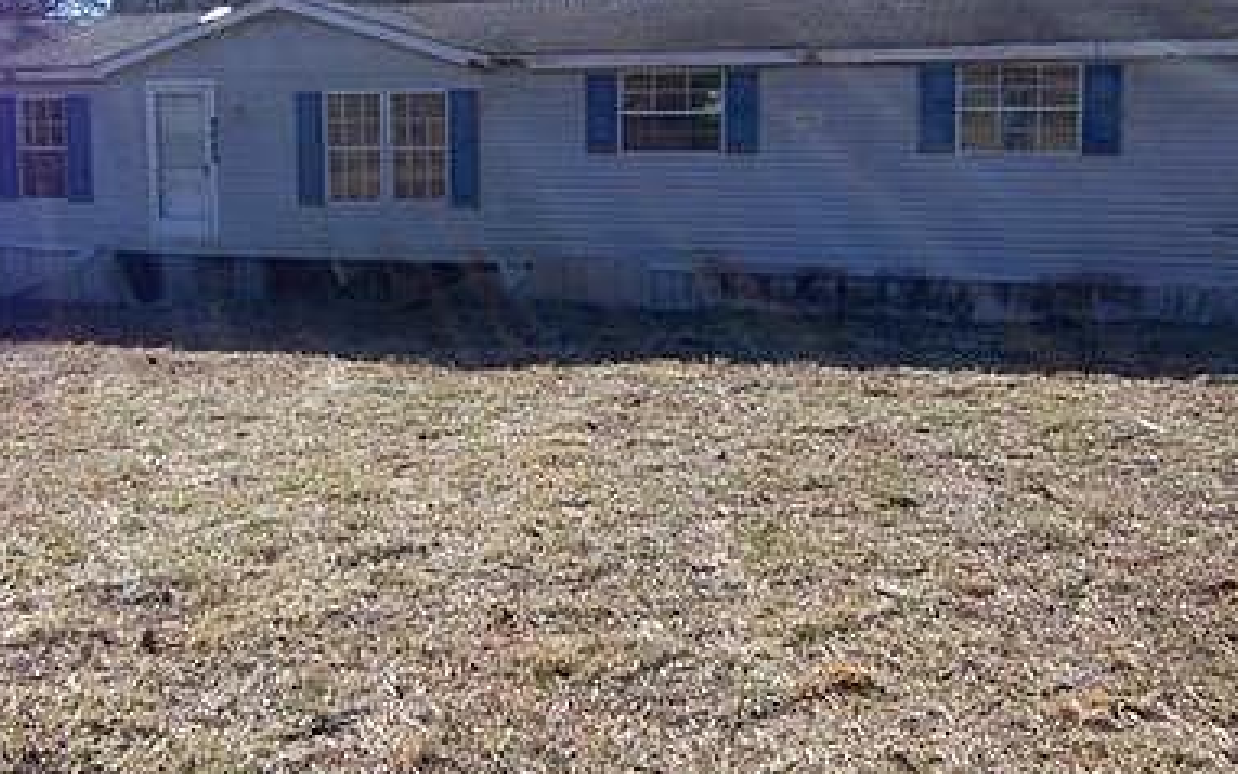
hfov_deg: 47.9
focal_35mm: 41
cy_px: 247
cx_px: 484
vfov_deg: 31.0
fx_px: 1383
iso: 64
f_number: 5.6
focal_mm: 3.8
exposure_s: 1/320
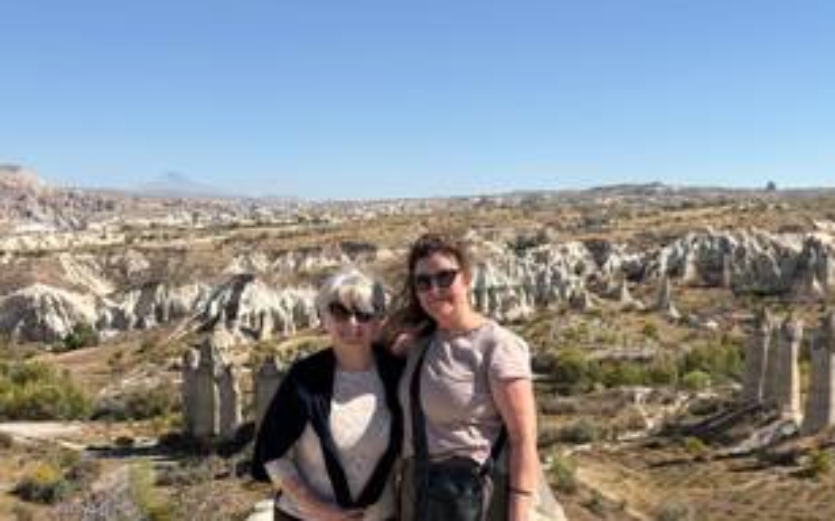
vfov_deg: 29.4
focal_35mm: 43
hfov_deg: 46.2
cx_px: 428
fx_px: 978
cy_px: 383
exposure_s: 1/4329
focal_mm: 5.96
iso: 50
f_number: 1.6
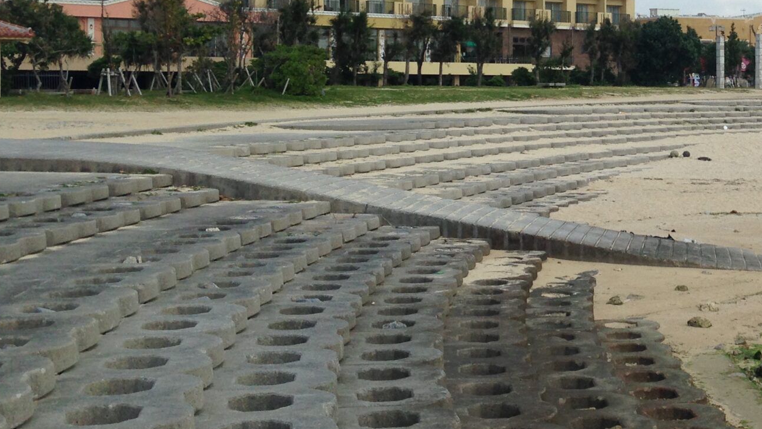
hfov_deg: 28.2
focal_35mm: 71
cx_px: 734
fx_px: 1435
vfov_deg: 16.9
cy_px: 107
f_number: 2.4
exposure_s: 1/1938
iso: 50
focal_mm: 4.12
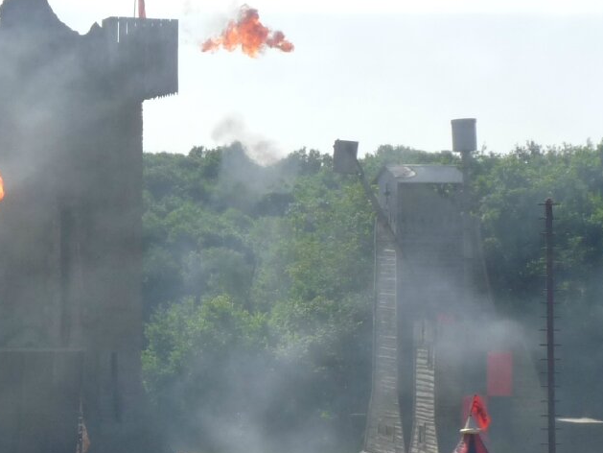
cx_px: -12
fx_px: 2213
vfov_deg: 11.6
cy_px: 381
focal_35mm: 127
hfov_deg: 15.2
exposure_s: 1/800
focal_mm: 6.9
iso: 100
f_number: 4.5
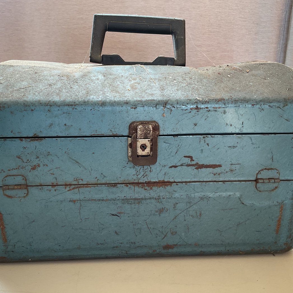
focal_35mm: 37
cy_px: 147
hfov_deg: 44.9
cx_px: 136
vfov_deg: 44.9
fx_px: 354
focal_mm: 3
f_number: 1.8
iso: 32
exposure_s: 1/60
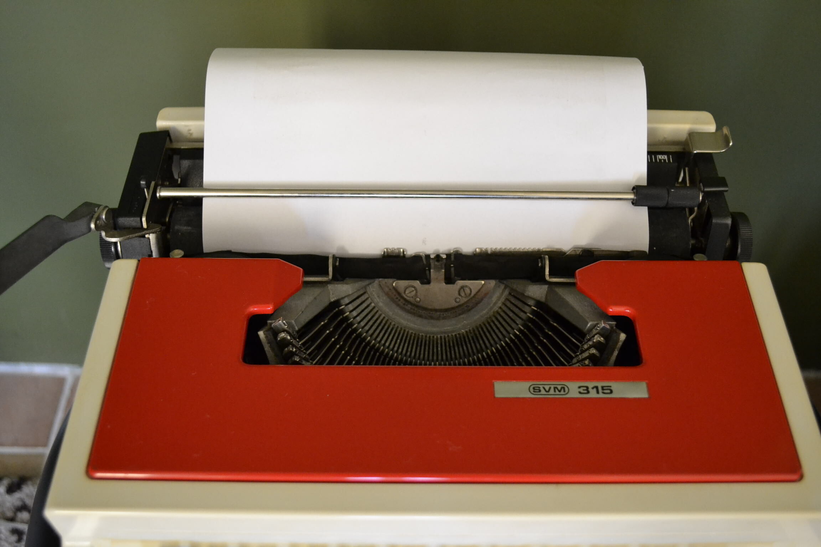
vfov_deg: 36.9
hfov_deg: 53.1
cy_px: 274
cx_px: 410
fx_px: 821
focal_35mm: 36
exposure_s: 1/60
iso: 2500
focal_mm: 24
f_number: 4
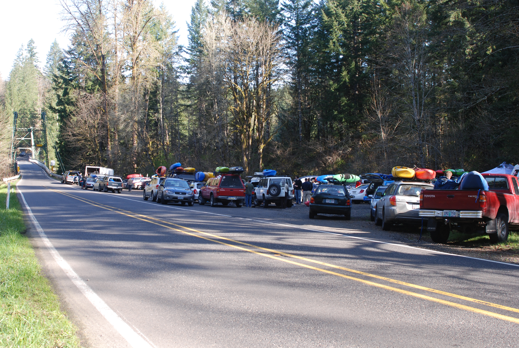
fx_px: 606
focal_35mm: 42
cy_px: 174
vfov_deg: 32.0
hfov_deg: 46.3
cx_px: 260
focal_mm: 28
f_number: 5.6
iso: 200
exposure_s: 1/125
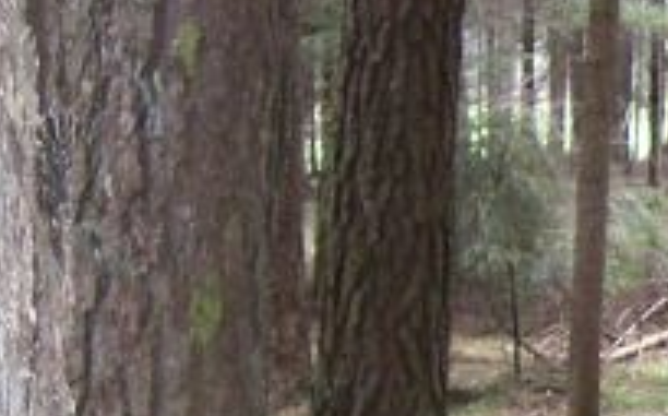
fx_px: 2873
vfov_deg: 8.2
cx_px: 1254
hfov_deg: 12.1
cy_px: 445
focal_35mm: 158
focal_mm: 6.2
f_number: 2.7
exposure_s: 1/60
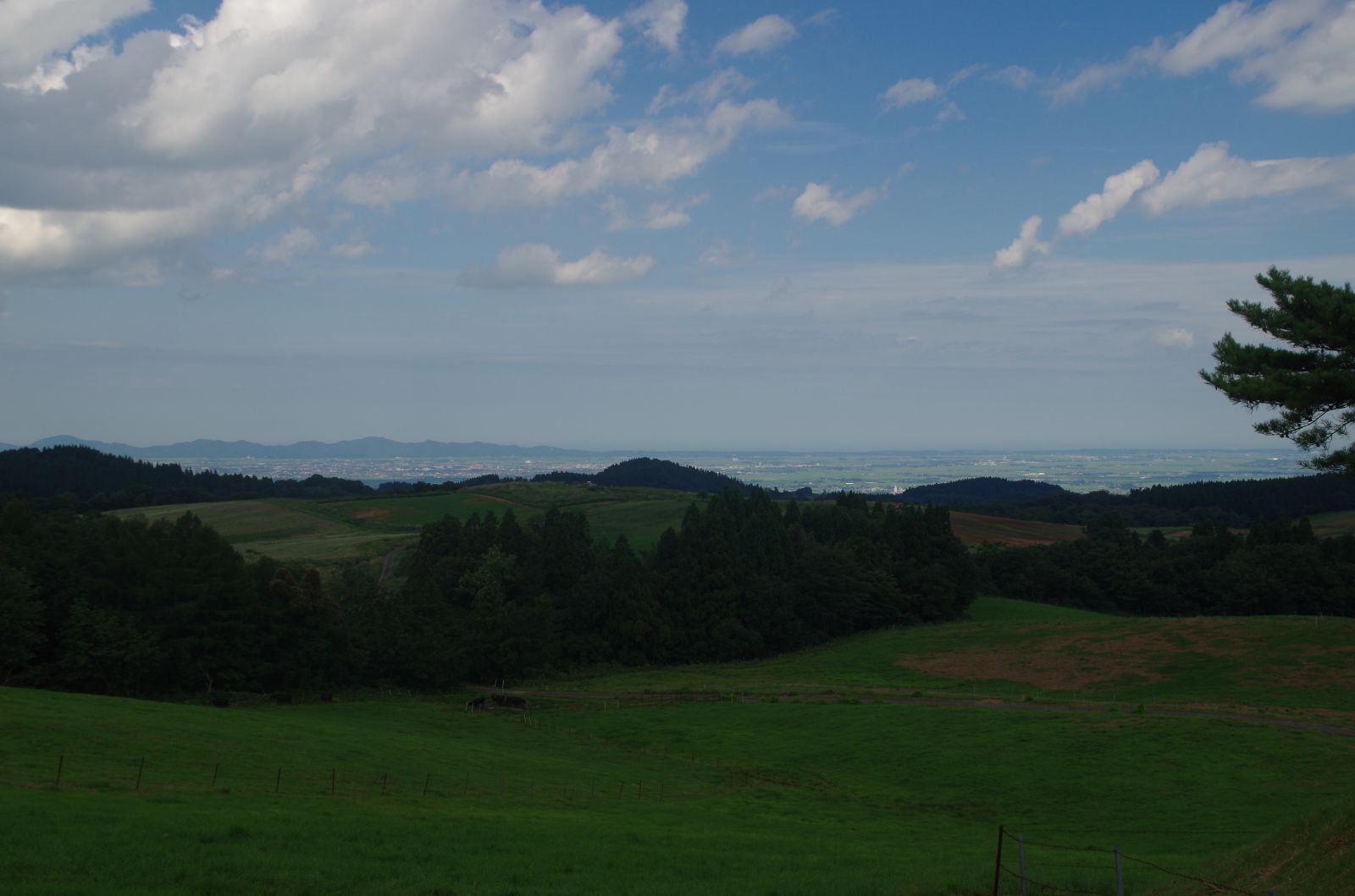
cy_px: 448
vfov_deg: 31.7
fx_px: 1577
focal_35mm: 42
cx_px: 678
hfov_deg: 46.5
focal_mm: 28.13
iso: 100
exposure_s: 1/180
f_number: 8
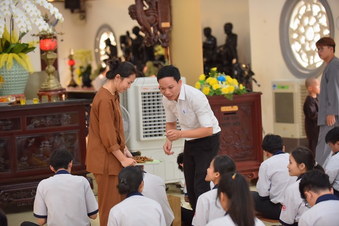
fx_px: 988
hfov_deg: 19.5
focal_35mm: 105
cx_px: 170
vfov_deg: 13.0
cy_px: 113
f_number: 2.8
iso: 640
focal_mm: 105
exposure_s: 1/125
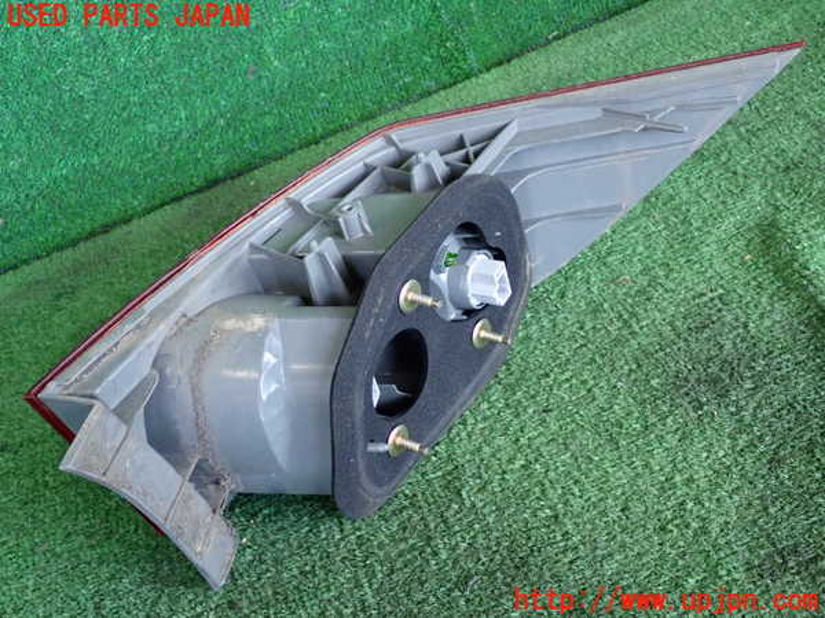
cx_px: 412
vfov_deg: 29.1
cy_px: 309
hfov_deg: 38.2
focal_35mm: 50
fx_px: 1192
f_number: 3.2
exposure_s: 1/125
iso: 800
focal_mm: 9.01
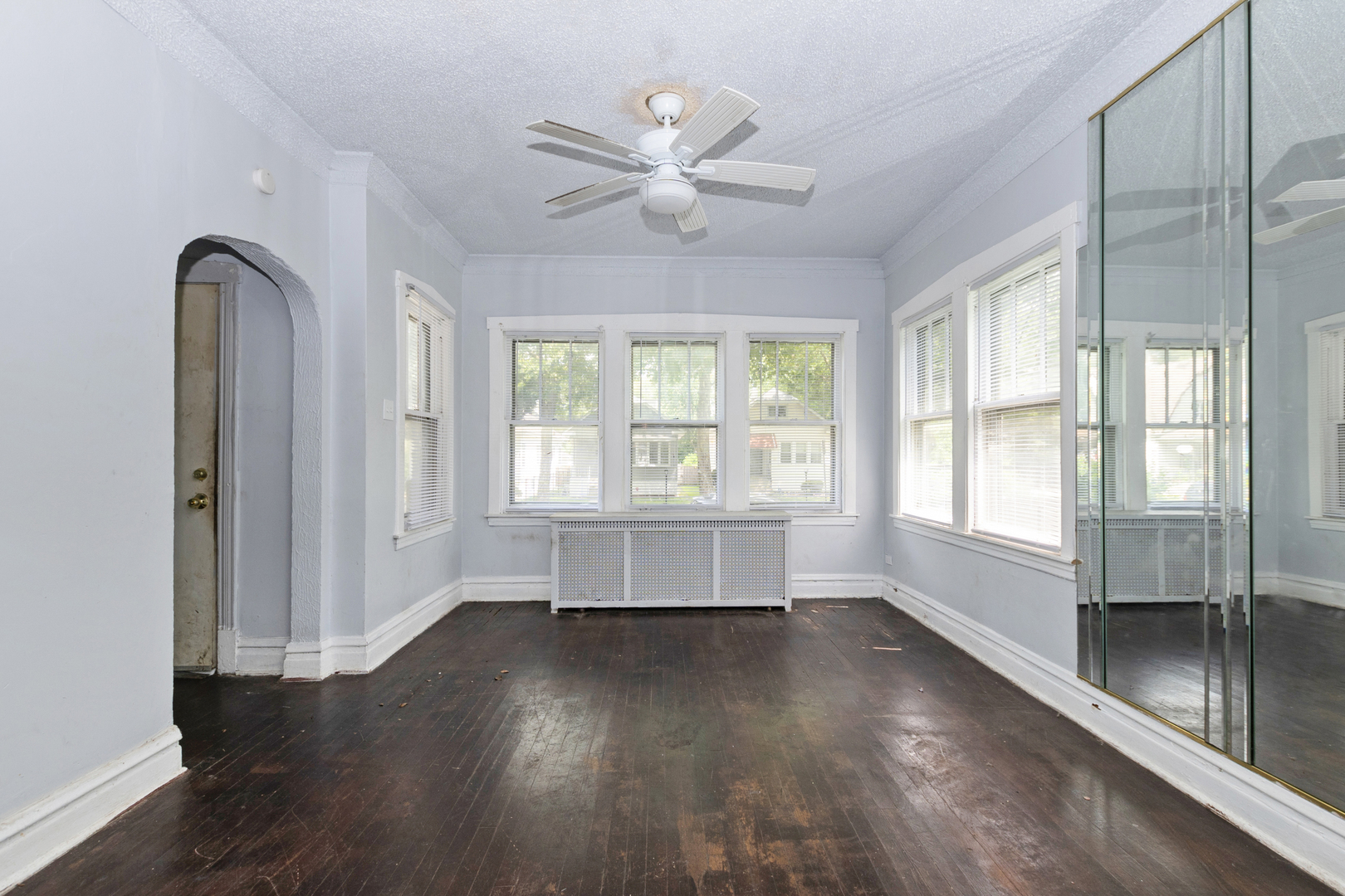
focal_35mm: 15
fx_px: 560
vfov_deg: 77.3
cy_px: 448
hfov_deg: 100.4
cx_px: 672
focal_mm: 10
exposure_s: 1/50
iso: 250
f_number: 7.1
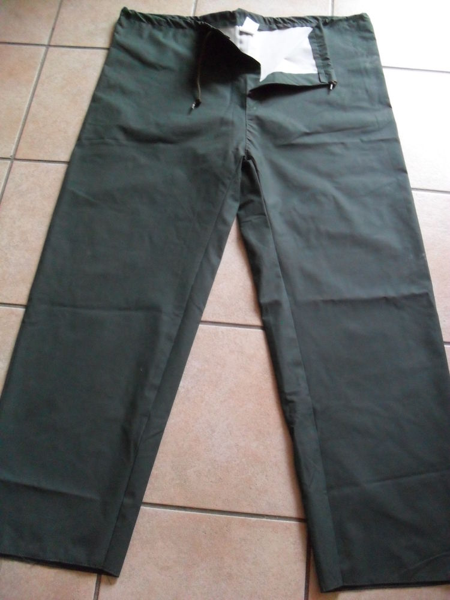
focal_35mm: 35
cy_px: 300
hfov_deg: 40.7
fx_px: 607
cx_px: 225
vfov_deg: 52.6
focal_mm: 6.3
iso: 400
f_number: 3
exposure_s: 1/10
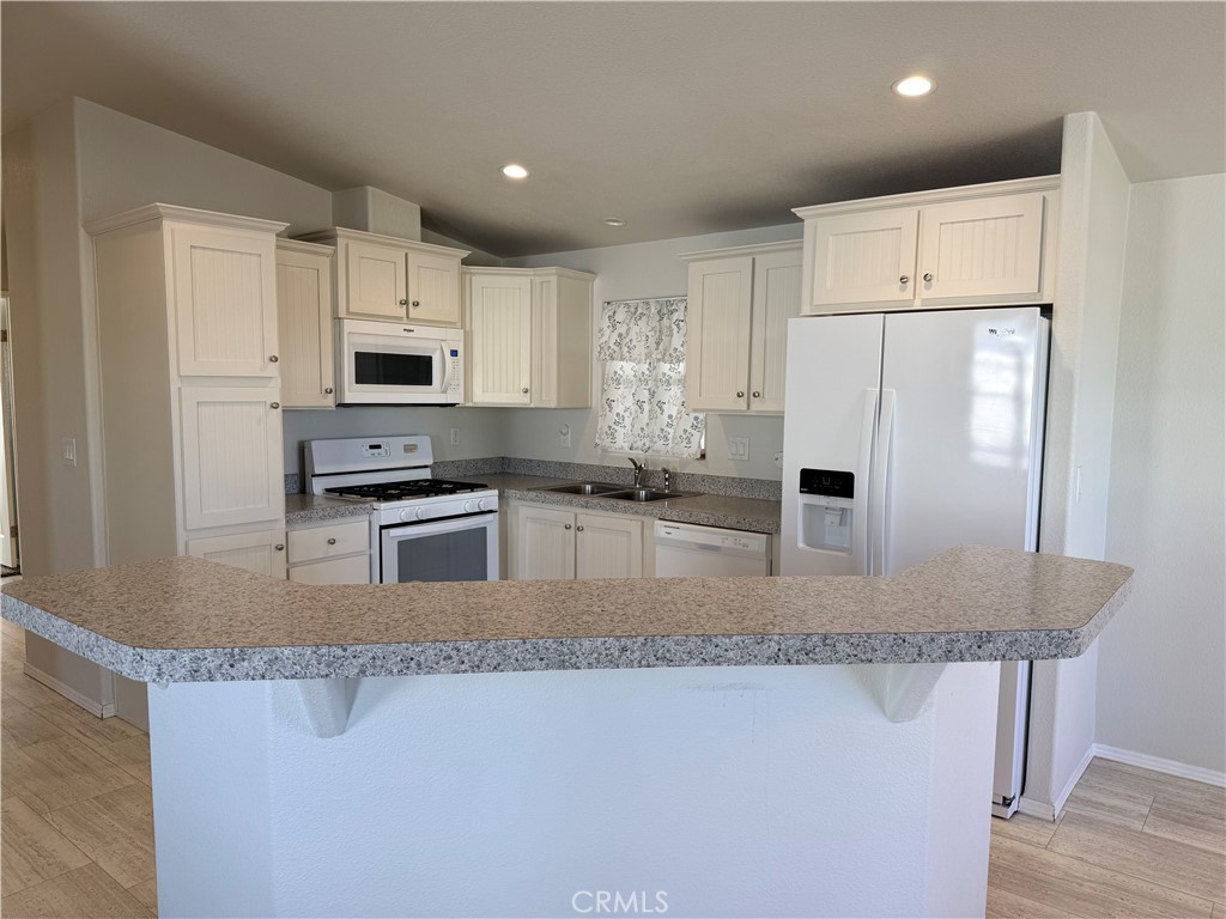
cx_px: 613
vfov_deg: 56.8
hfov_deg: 71.6
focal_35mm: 24
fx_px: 850
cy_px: 460
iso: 80
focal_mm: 6.76
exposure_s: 1/120
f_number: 1.78
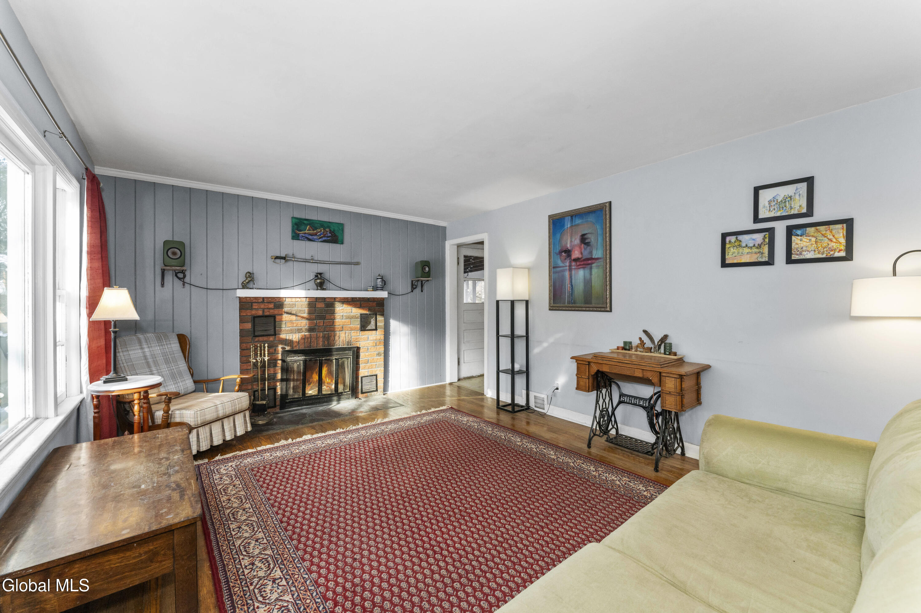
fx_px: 358
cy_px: 306
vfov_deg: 81.2
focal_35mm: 14
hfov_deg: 104.3
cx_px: 460
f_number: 7.1
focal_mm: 14
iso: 1000
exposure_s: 1/60
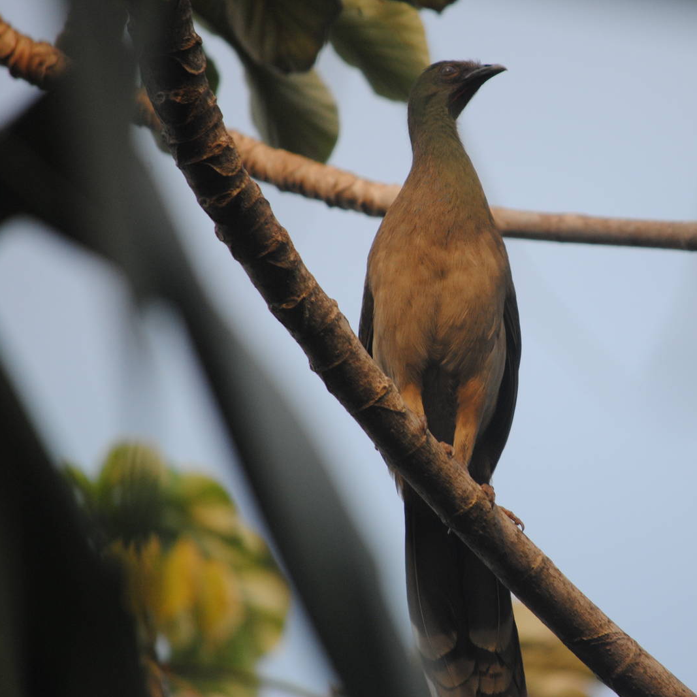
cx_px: 515
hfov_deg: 3.1
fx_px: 13076
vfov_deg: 3.1
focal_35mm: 574
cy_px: 349
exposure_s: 1/320
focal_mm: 300
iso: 400
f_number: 5.6
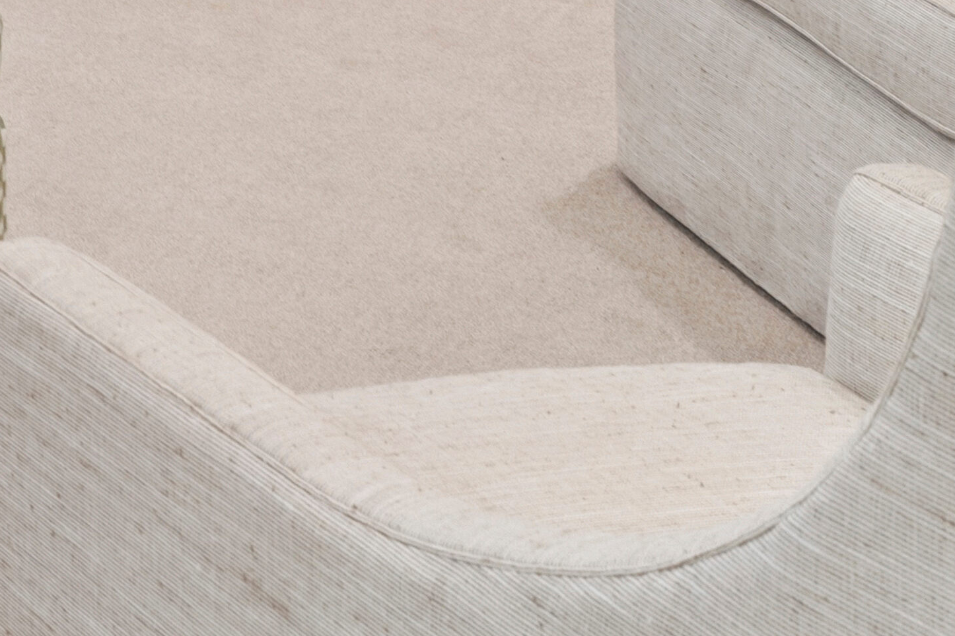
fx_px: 2626
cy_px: -918
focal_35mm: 99
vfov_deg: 11.4
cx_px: -906
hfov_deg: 16.3
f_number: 8
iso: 250
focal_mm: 18
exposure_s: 1/5
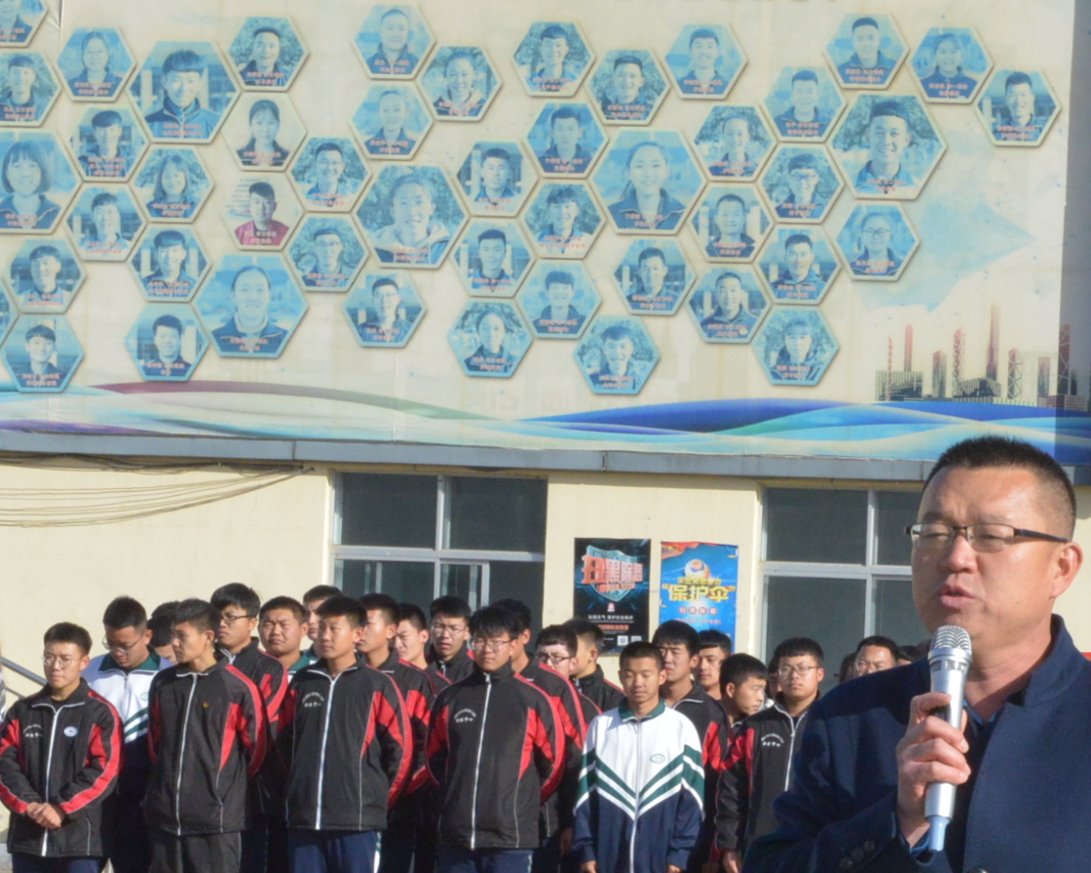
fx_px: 4779
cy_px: 792
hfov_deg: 12.9
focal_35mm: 148
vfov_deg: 10.4
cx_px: 1107
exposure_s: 1/1250
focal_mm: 48
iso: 3200
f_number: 18
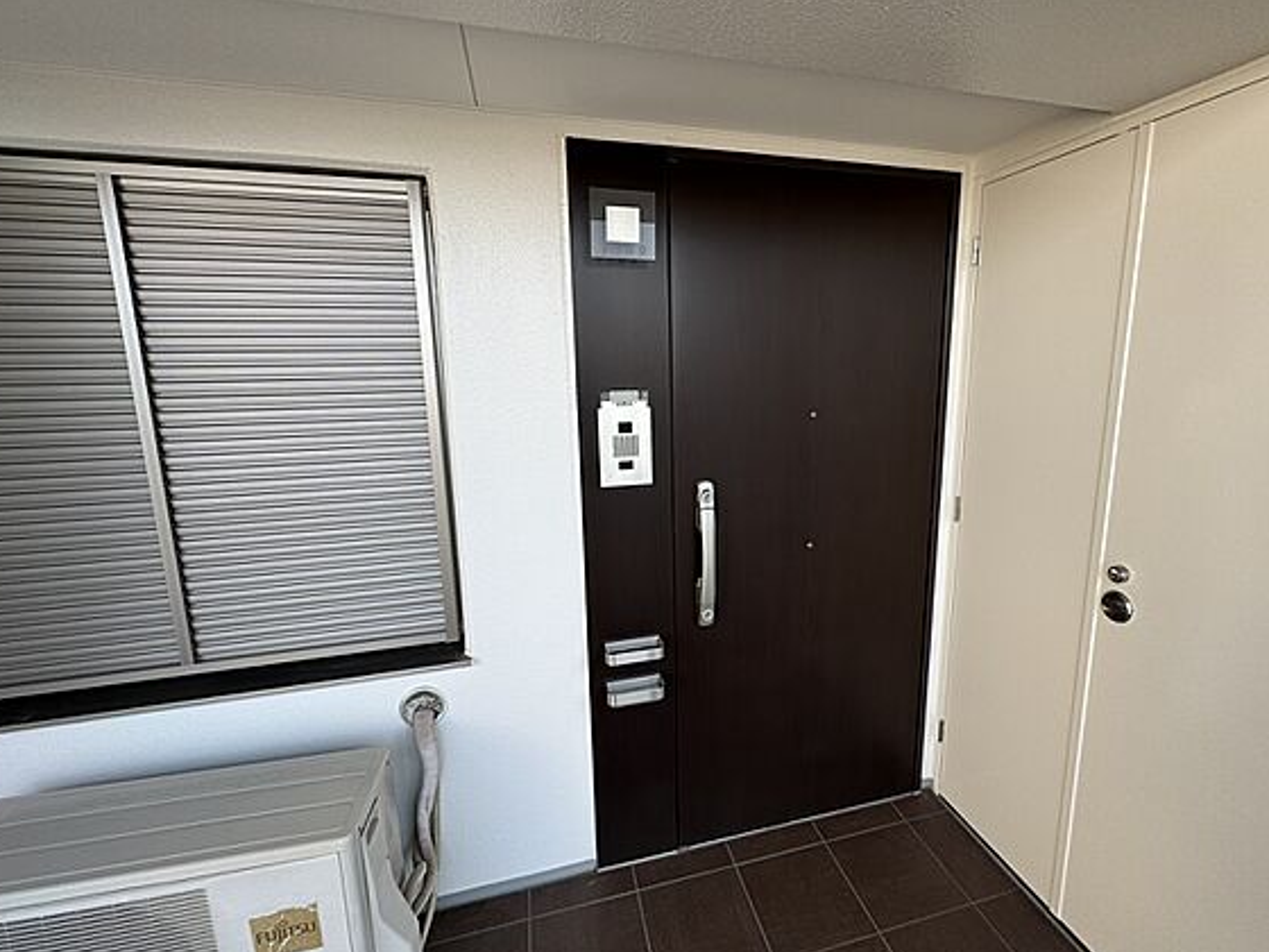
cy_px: 460
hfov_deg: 94.3
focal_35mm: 16
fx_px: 587
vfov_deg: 78.1
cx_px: 691
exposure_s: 1/212
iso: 40
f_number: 2.2
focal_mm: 2.22
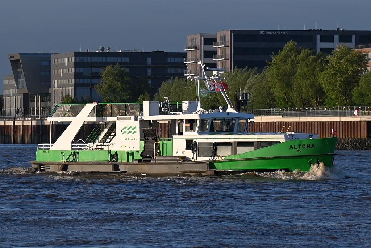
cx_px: 186
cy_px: 124
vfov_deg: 11.4
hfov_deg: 17.0
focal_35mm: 120
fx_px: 1238
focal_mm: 120
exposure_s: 1/500
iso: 100
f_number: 5.6
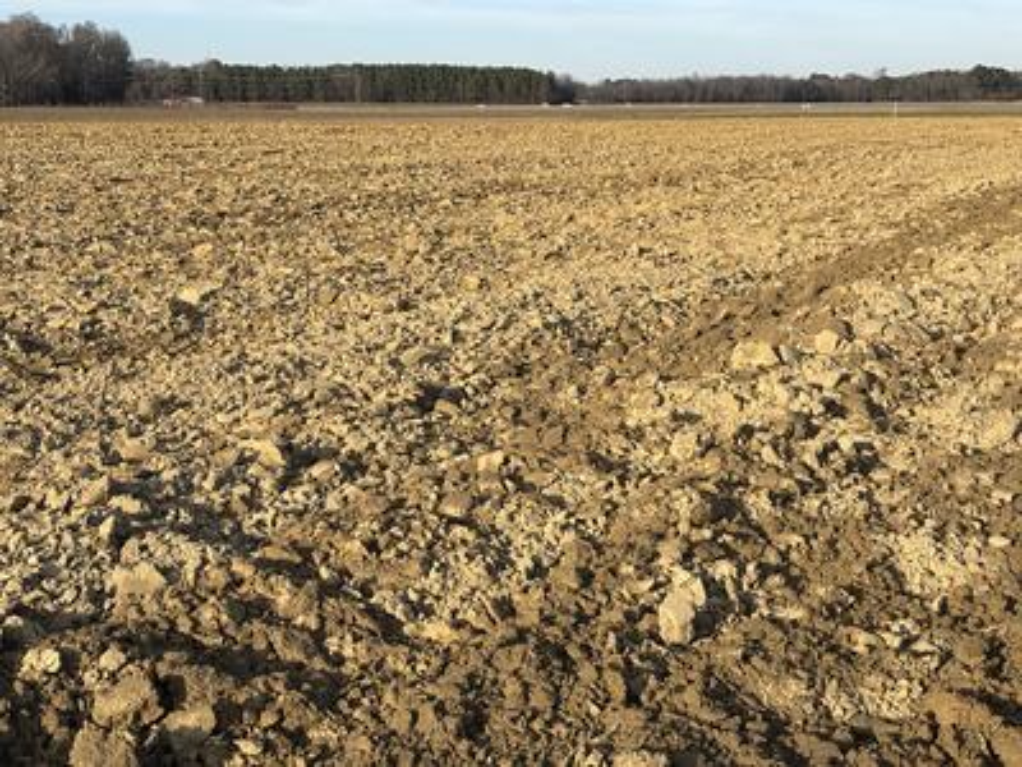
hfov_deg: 36.8
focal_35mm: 52
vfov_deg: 28.0
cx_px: 511
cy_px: 384
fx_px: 1535
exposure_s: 1/1845
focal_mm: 5.96
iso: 32
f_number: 1.6
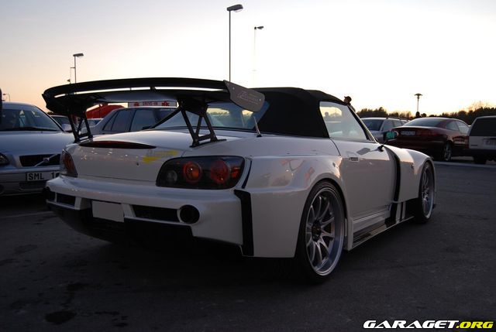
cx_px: 248
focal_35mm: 34
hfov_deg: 55.0
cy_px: 166
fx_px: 476
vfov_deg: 38.5
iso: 100
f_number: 3.8
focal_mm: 23
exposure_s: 1/15
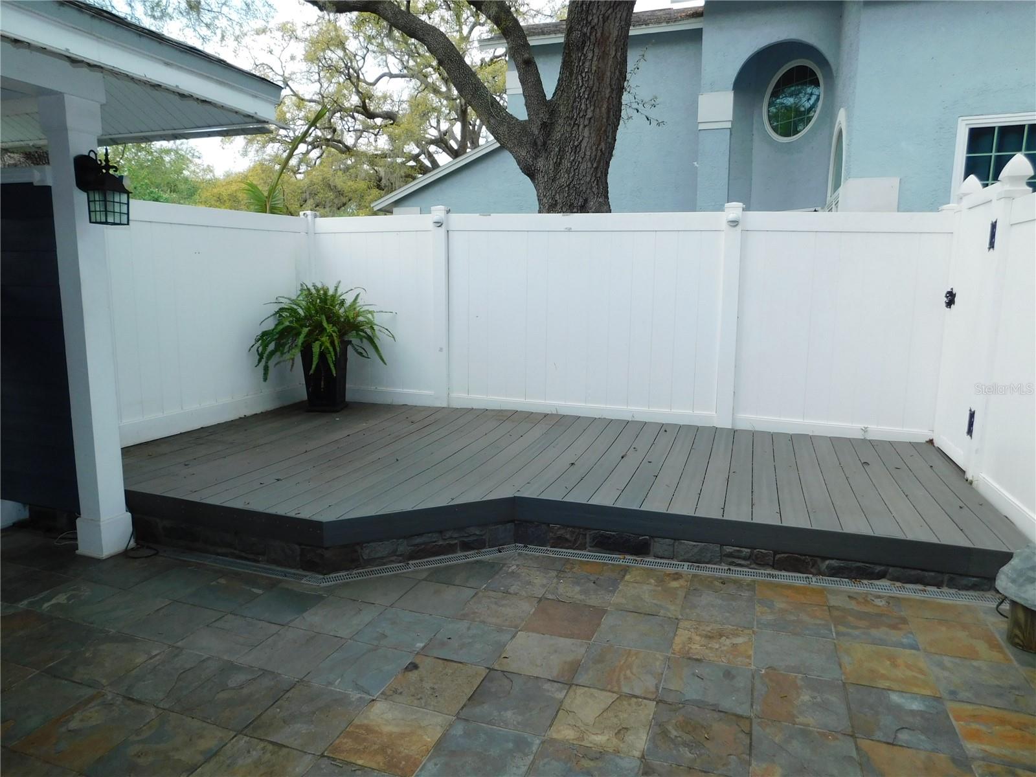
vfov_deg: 58.9
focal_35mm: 23
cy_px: 388
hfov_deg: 73.9
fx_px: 688
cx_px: 518
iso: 125
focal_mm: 4
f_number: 3
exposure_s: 1/500
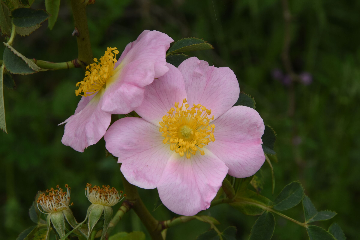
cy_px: 120
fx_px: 1575
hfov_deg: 13.0
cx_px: 180
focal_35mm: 158
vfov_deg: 8.7
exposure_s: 1/160
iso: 400
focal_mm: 105
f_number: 20
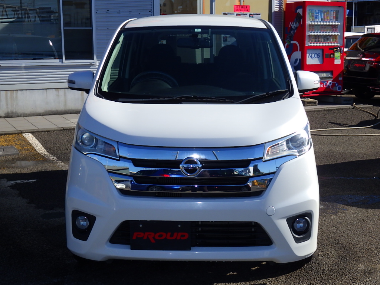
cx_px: 190
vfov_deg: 28.6
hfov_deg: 37.5
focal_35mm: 51
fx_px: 560
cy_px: 142
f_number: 5.3
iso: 125
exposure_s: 1/640
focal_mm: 9.1
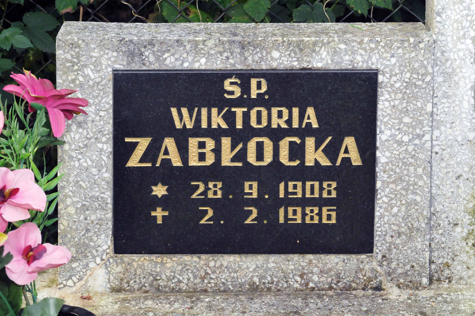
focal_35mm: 82
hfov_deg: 24.6
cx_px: 238
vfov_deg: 16.5
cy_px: 158
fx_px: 1087
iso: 2000
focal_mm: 55
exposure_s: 1/250
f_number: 9
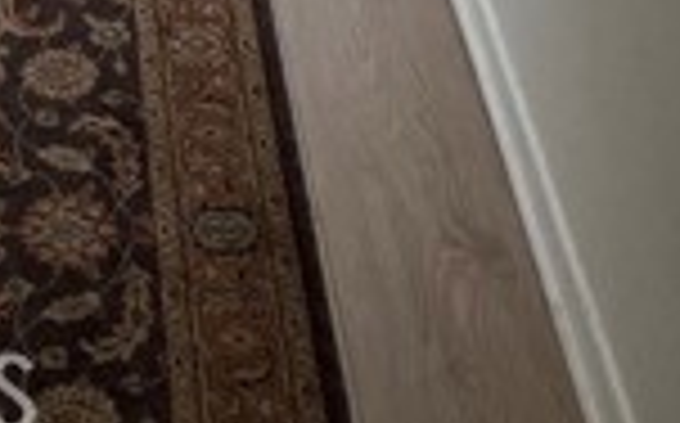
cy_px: -981
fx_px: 2166
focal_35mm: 117
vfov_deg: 8.6
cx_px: 41
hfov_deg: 17.5
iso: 125
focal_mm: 5.1
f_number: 1.6
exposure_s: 1/121
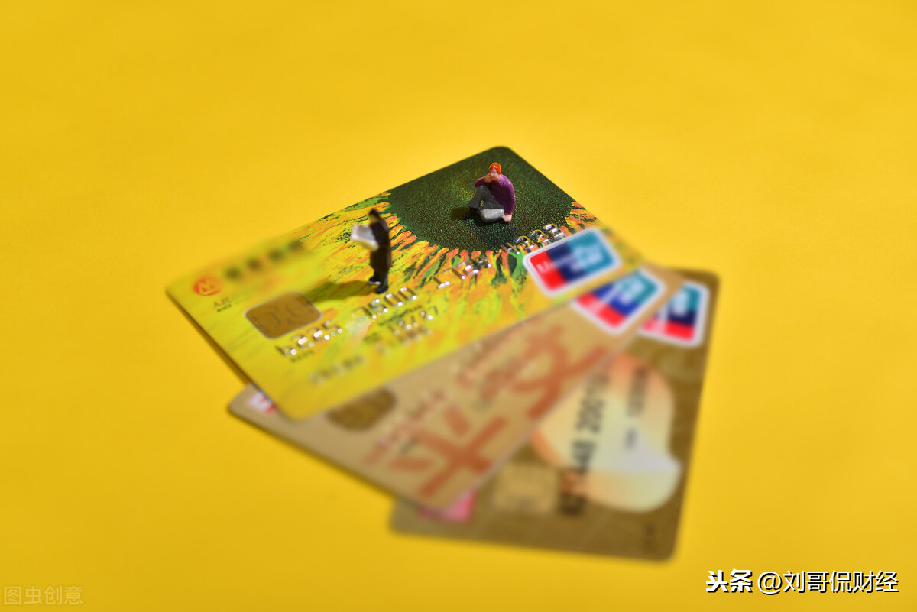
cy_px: 306
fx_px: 2293
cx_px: 458
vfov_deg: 15.2
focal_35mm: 90
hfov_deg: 22.6
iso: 100
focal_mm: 90
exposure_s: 1/160
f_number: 6.3
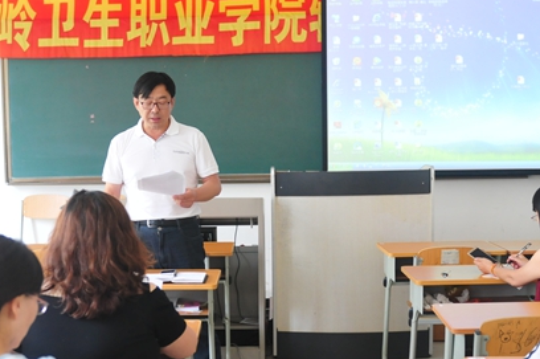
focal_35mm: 60
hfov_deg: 33.4
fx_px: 899
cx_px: 240
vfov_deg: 22.5
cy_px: 221
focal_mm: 24
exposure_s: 1/80
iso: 800
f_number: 2.8
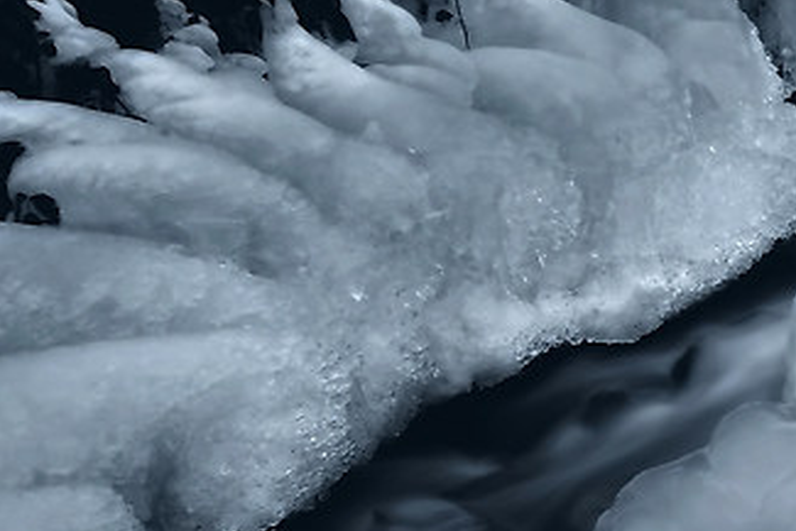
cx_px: 1310
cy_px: 499
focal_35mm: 61
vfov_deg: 21.7
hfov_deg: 23.3
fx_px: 1346
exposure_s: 1.3
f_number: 16
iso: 100
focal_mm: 11
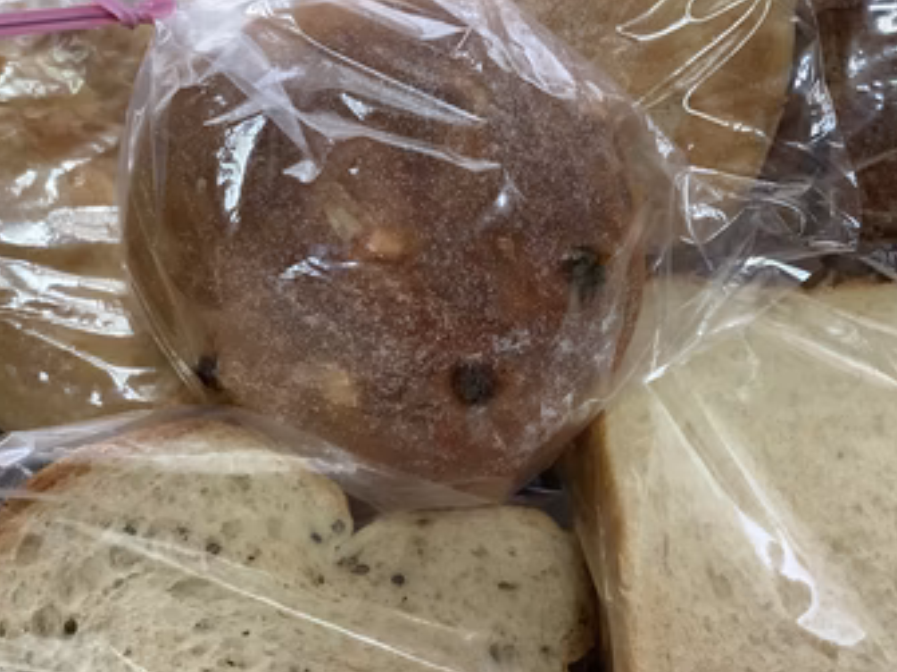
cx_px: 455
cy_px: 324
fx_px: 958
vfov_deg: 38.6
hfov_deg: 50.2
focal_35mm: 37
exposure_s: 1/60
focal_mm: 3.3
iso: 320
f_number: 2.4
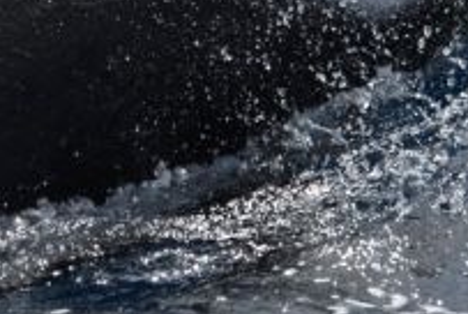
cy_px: -29
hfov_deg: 1.3
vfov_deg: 0.9
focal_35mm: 1534
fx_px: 19971
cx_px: 14
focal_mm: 390
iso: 720
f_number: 6
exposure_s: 1/8000
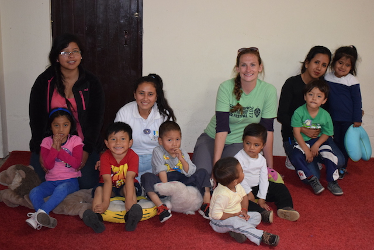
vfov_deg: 25.8
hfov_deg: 37.8
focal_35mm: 52
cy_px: 125
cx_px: 187
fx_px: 546
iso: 2200
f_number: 4.5
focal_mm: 35
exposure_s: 1/60
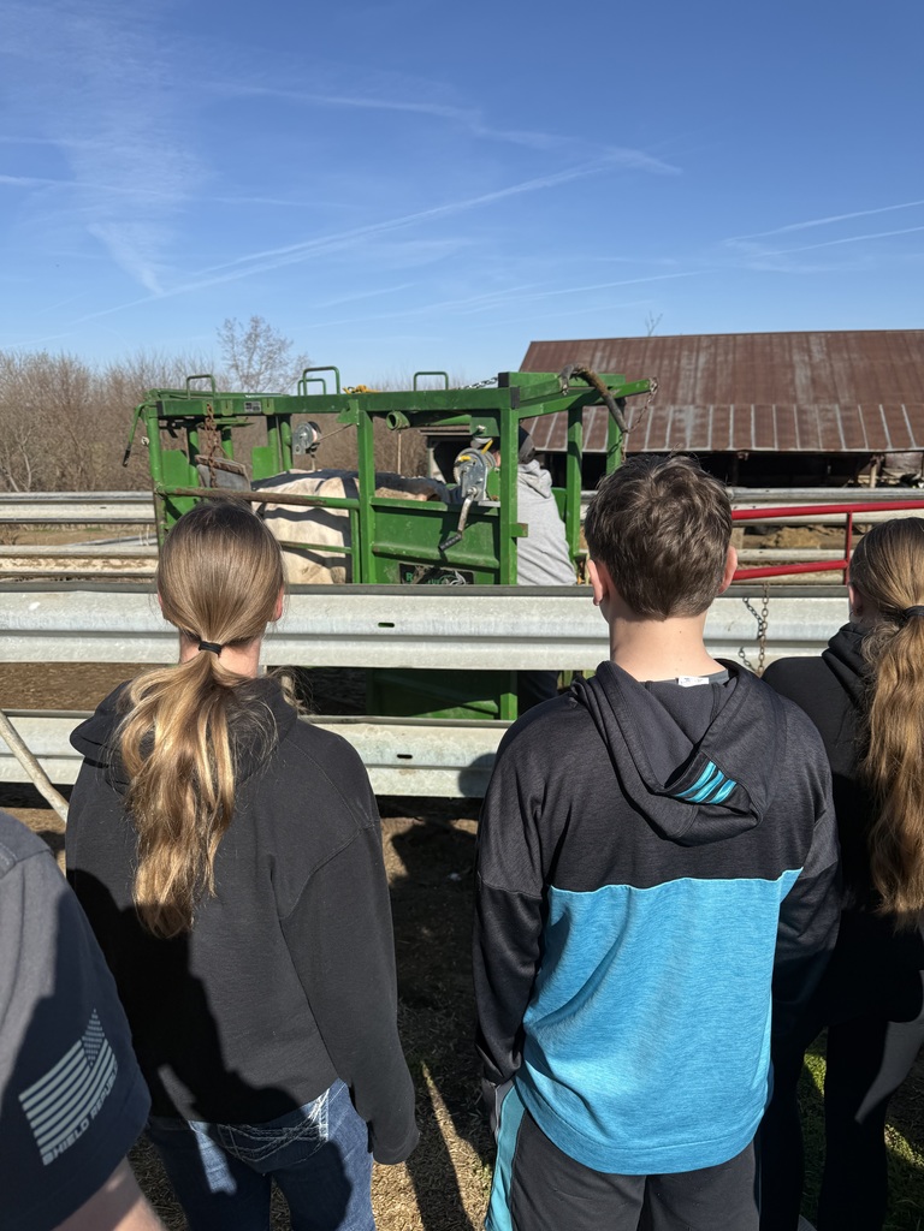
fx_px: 854
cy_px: 616
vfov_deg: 71.6
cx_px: 462
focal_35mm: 24
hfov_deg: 56.8
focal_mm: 6.76
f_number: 1.78
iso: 80
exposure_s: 1/5319
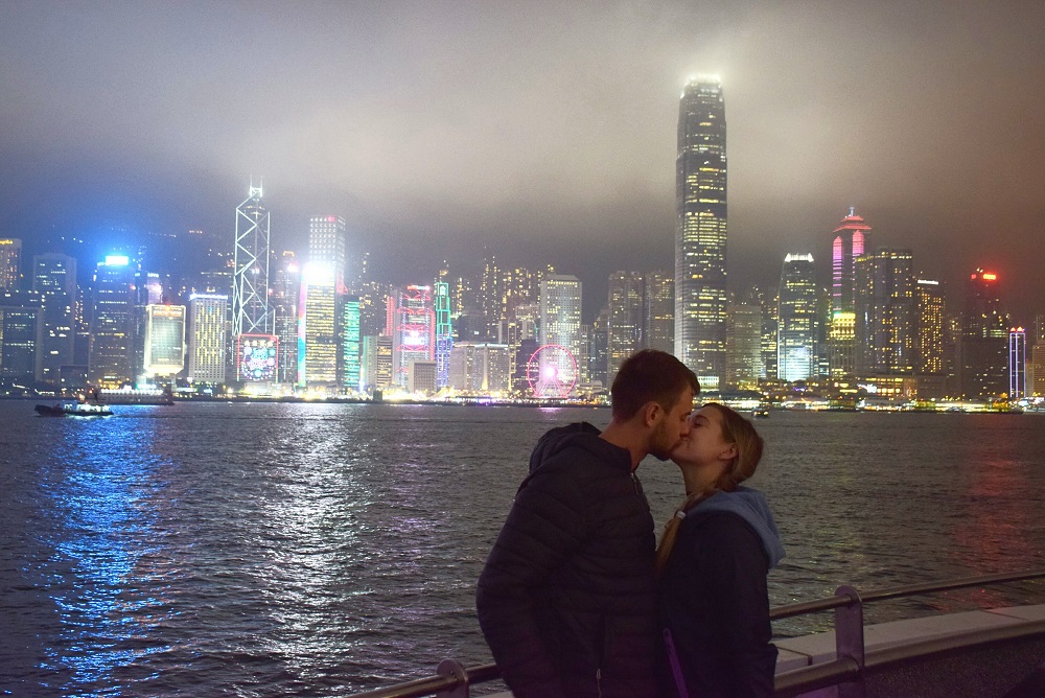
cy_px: 349
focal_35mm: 39
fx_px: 1133
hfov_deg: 49.5
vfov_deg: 34.3
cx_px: 522
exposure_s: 1/13
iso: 800
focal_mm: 26
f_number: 5.6
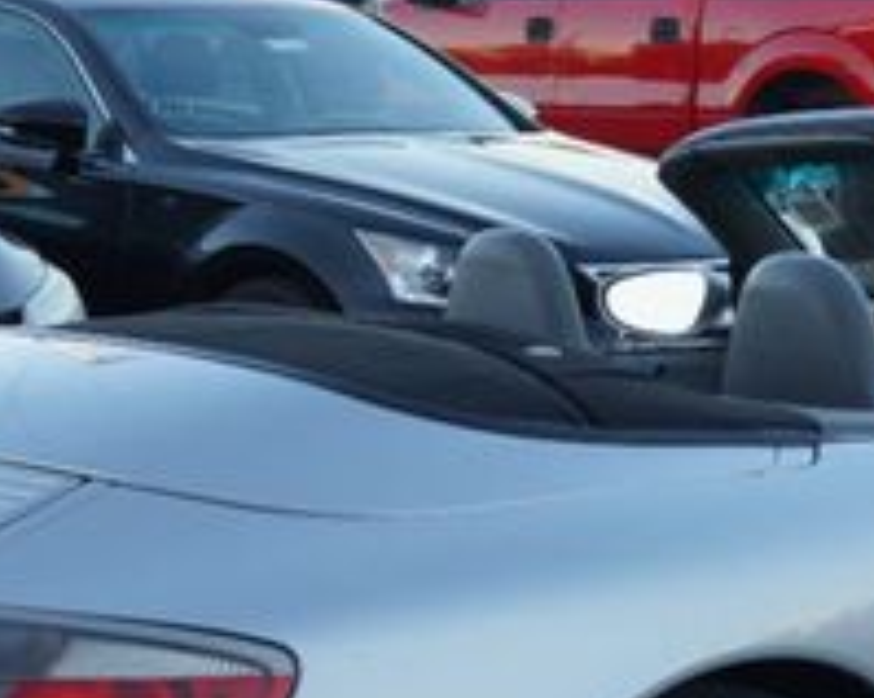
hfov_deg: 14.1
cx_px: 659
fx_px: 3516
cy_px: 698
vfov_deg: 11.2
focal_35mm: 136
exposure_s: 1/125
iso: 100
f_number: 4.5
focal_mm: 30
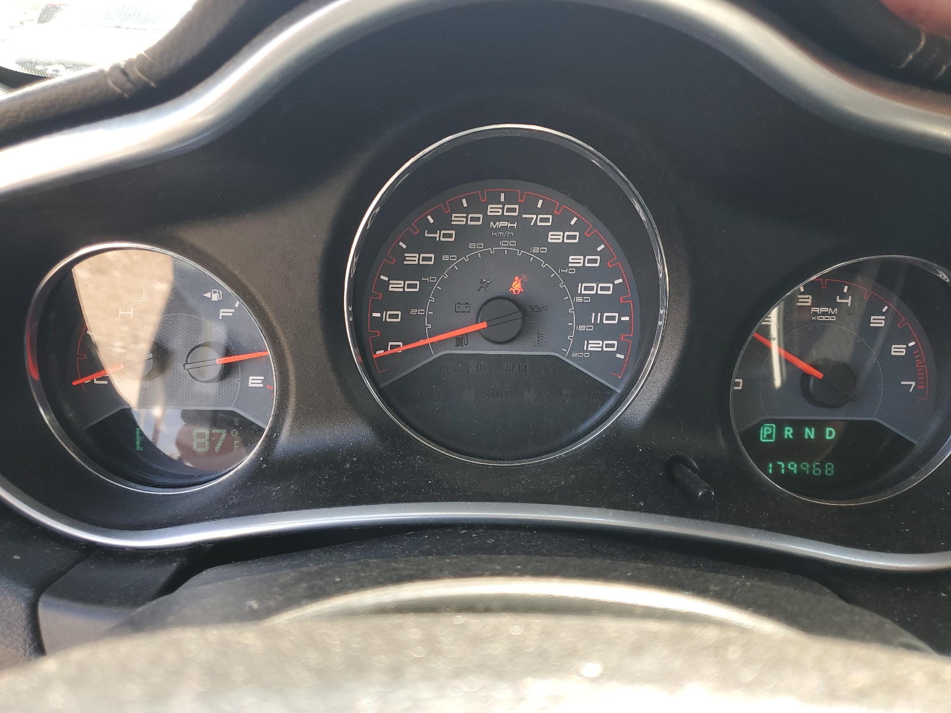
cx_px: 476
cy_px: 356
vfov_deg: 53.1
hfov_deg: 67.3
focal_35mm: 26
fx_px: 714
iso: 50
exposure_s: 1/152
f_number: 1.5
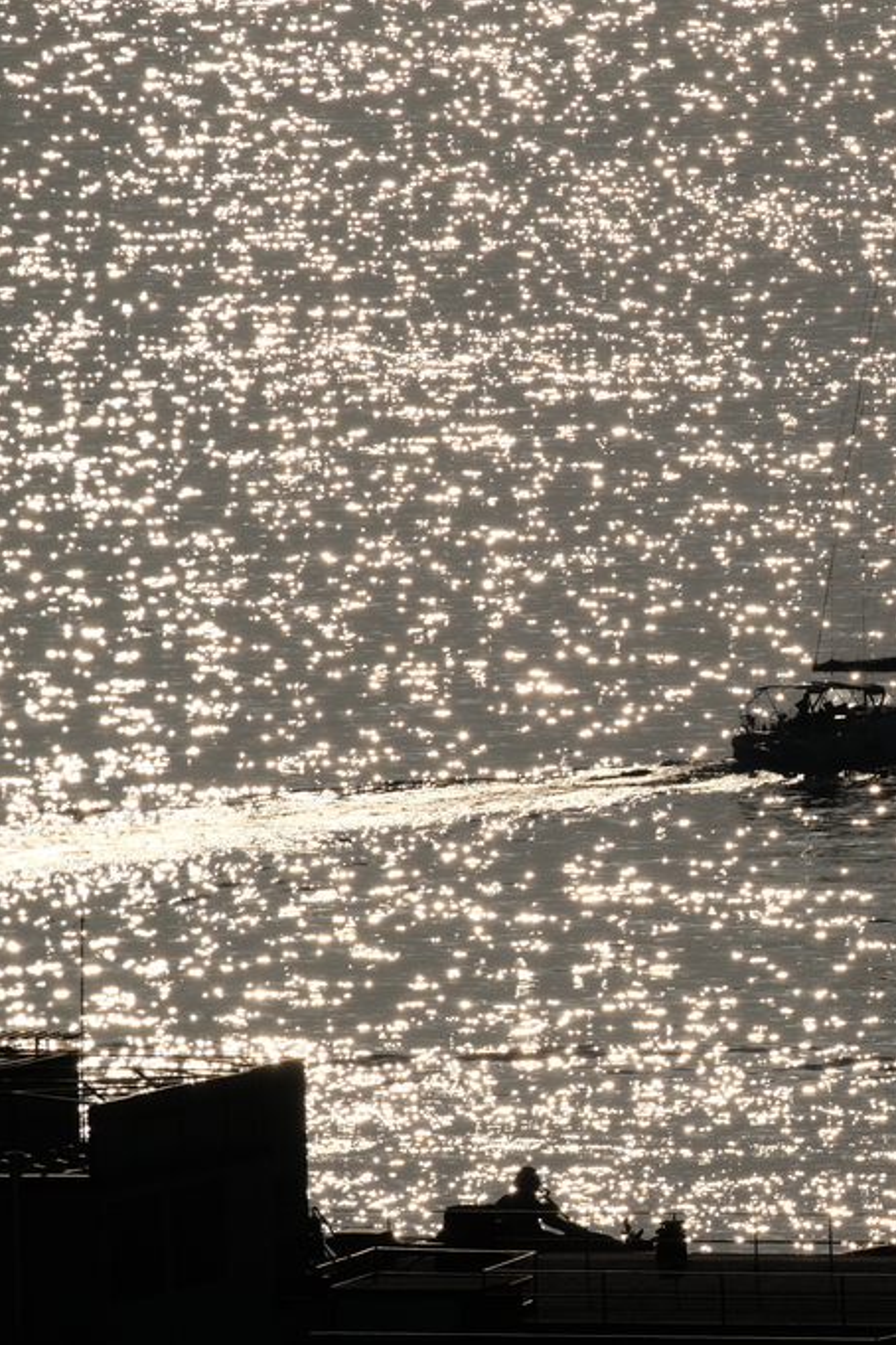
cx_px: 975
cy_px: 672
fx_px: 33709
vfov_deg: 2.3
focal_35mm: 903
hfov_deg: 1.5
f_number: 10
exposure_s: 1/6000
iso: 320
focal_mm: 400
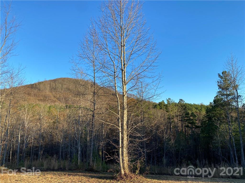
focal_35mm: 26
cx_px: 122
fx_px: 184
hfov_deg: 67.3
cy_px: 92
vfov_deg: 53.1
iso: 32
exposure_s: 1/998
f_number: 1.8
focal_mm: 4.25
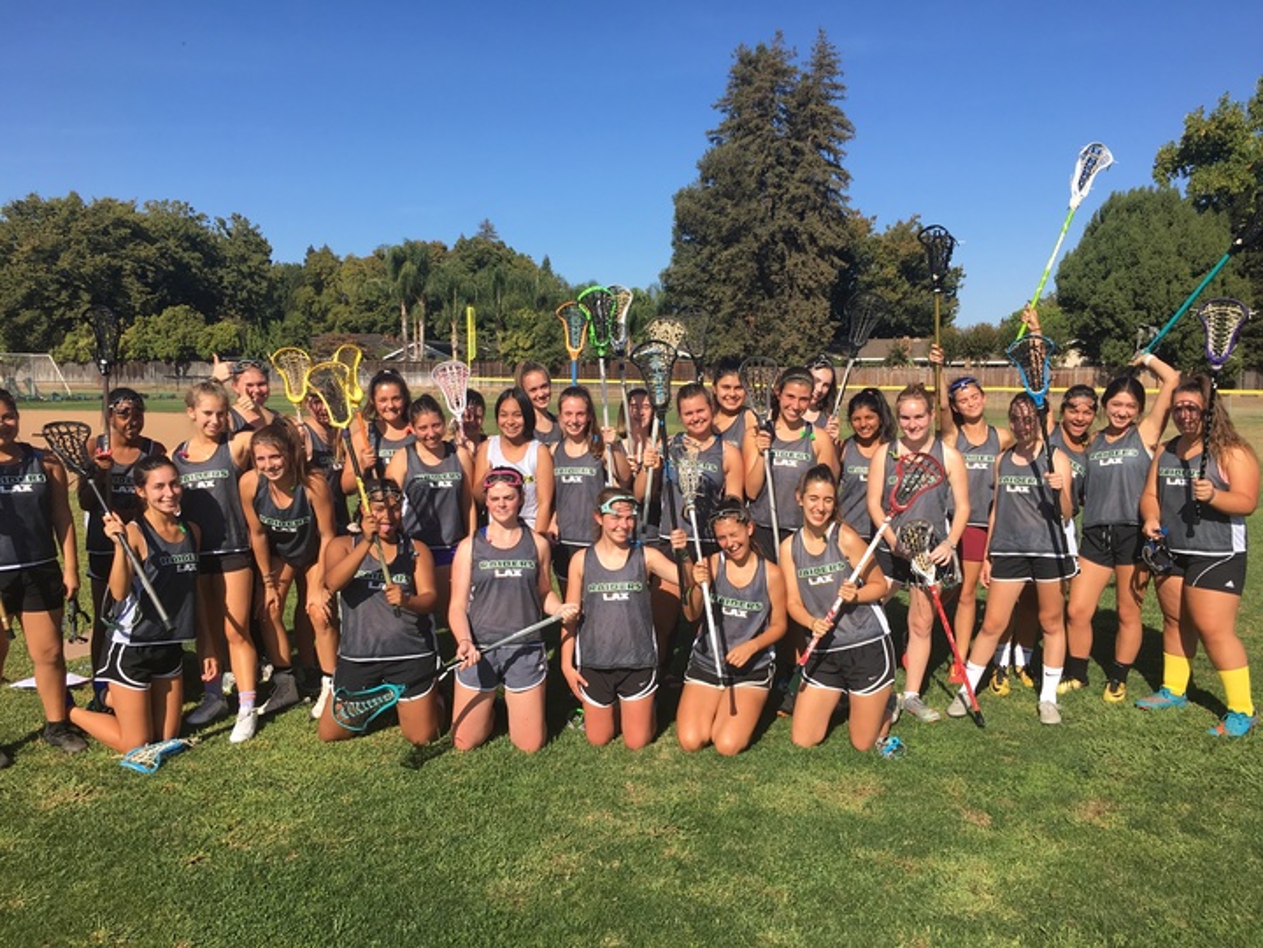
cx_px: 632
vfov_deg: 48.2
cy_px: 474
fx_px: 1058
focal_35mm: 29
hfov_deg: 61.7
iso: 25
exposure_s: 1/1451
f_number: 2.2
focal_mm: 4.15
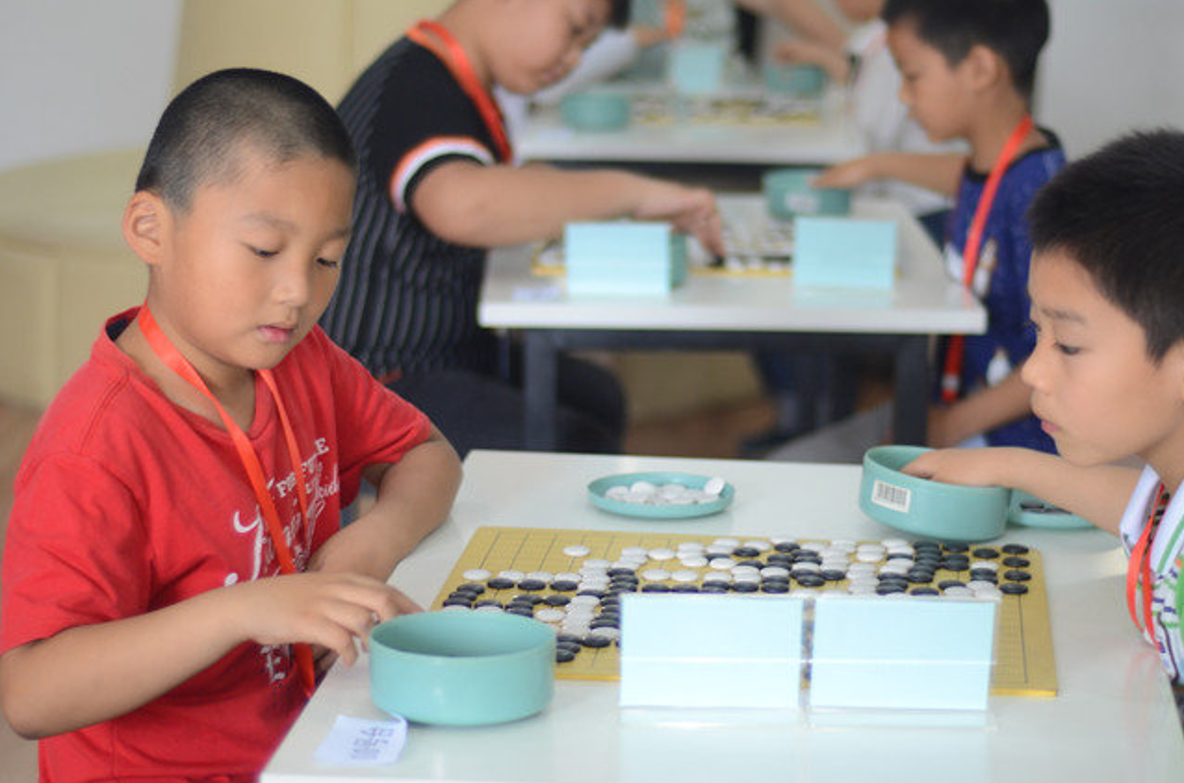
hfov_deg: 21.7
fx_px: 3084
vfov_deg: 14.5
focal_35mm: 94
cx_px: 594
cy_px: 424
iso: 400
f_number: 1.8
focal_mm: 50
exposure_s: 1/125
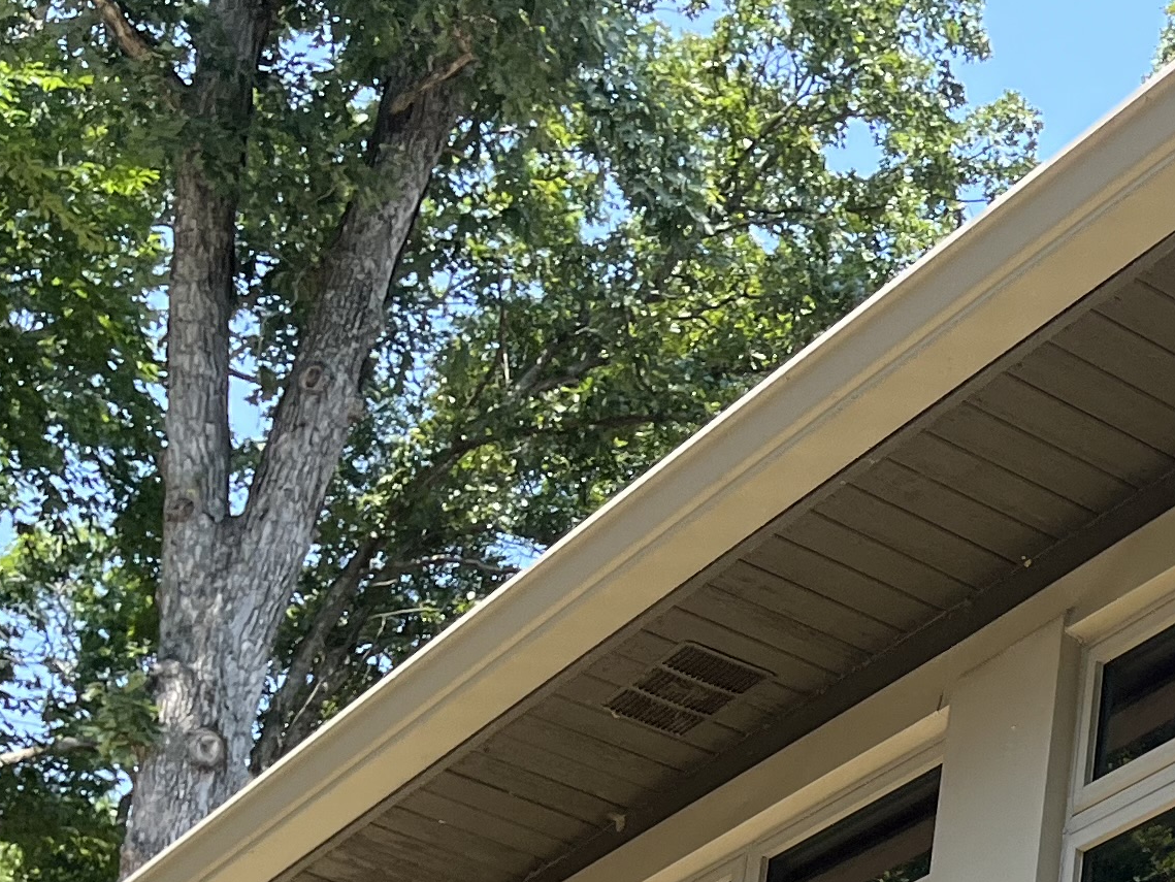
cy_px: 1422
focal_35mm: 92
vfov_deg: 14.7
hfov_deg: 19.4
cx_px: 1602
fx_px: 3124
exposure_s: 1/1096
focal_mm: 5.1
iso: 50
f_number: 1.6
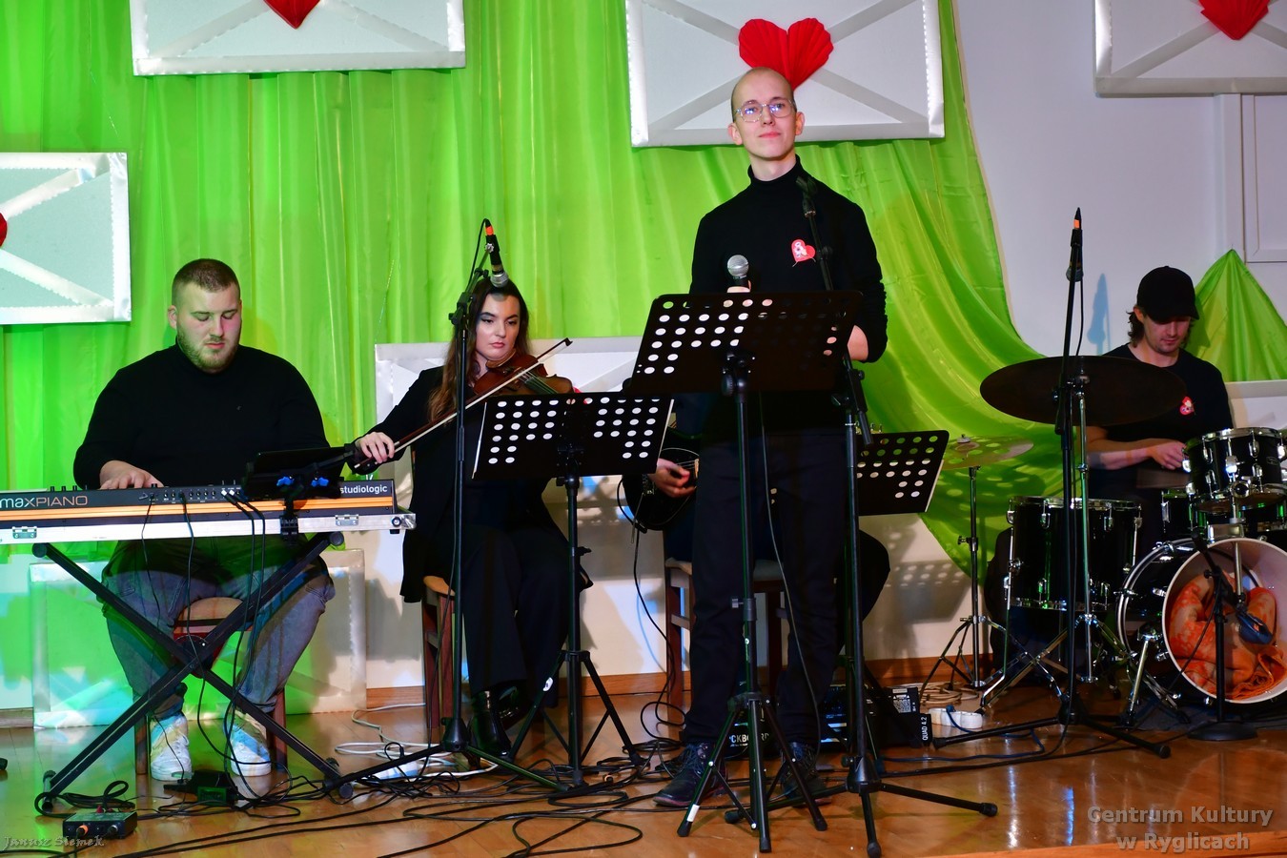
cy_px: 429
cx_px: 644
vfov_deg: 17.5
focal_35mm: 78
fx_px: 2788
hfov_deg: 26.0
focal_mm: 52
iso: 1000
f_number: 4.8
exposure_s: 1/60
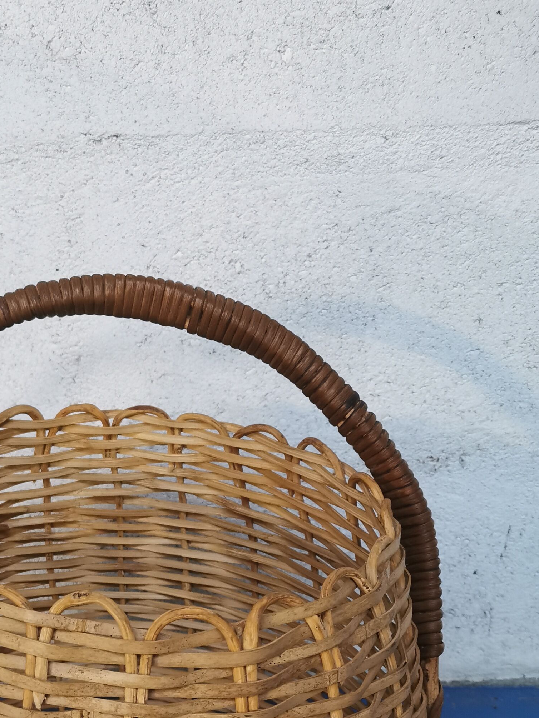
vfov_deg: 37.0
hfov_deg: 28.9
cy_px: 612
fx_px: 1017
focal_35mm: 49
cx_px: 92
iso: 400
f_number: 1.8
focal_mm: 5.58
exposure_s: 1/33.3
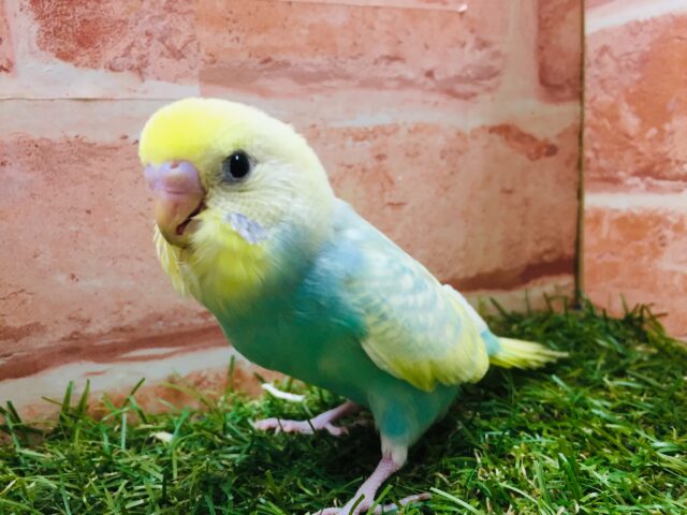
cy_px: 258
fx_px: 576
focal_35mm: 29
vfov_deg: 48.2
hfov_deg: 61.7
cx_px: 344
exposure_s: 1/30
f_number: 2.2
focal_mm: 4.15
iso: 80
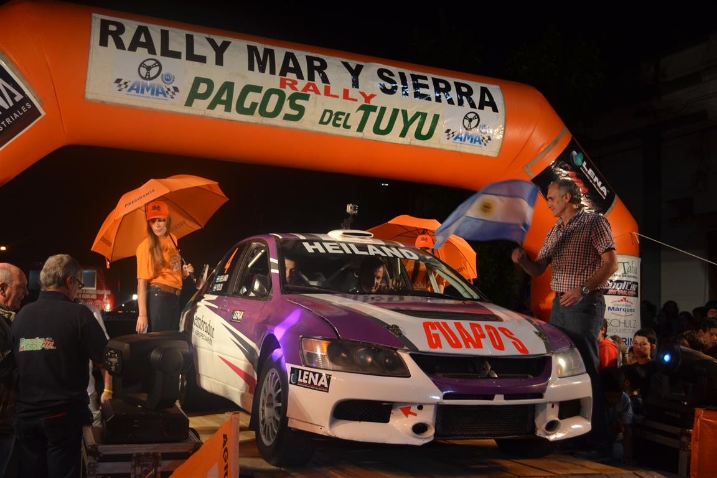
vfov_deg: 34.2
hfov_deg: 49.6
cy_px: 239
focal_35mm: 39
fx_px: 777
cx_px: 358
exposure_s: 1/80
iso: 400
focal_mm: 26
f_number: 4.2
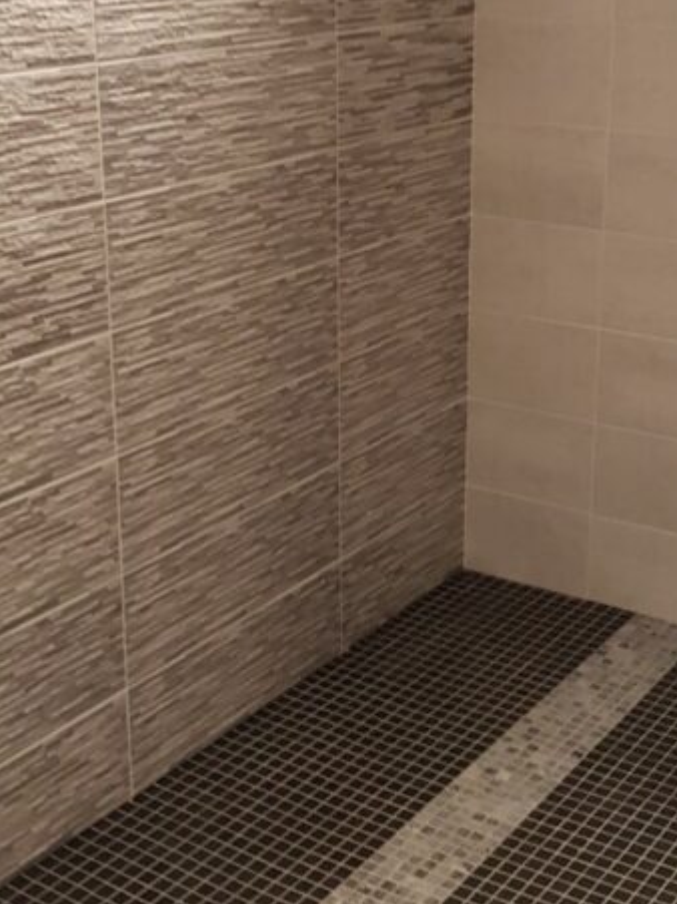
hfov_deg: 24.7
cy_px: 363
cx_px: 445
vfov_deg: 32.6
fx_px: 1539
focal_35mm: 59
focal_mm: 4.2
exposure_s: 1/50
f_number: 1.7
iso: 160
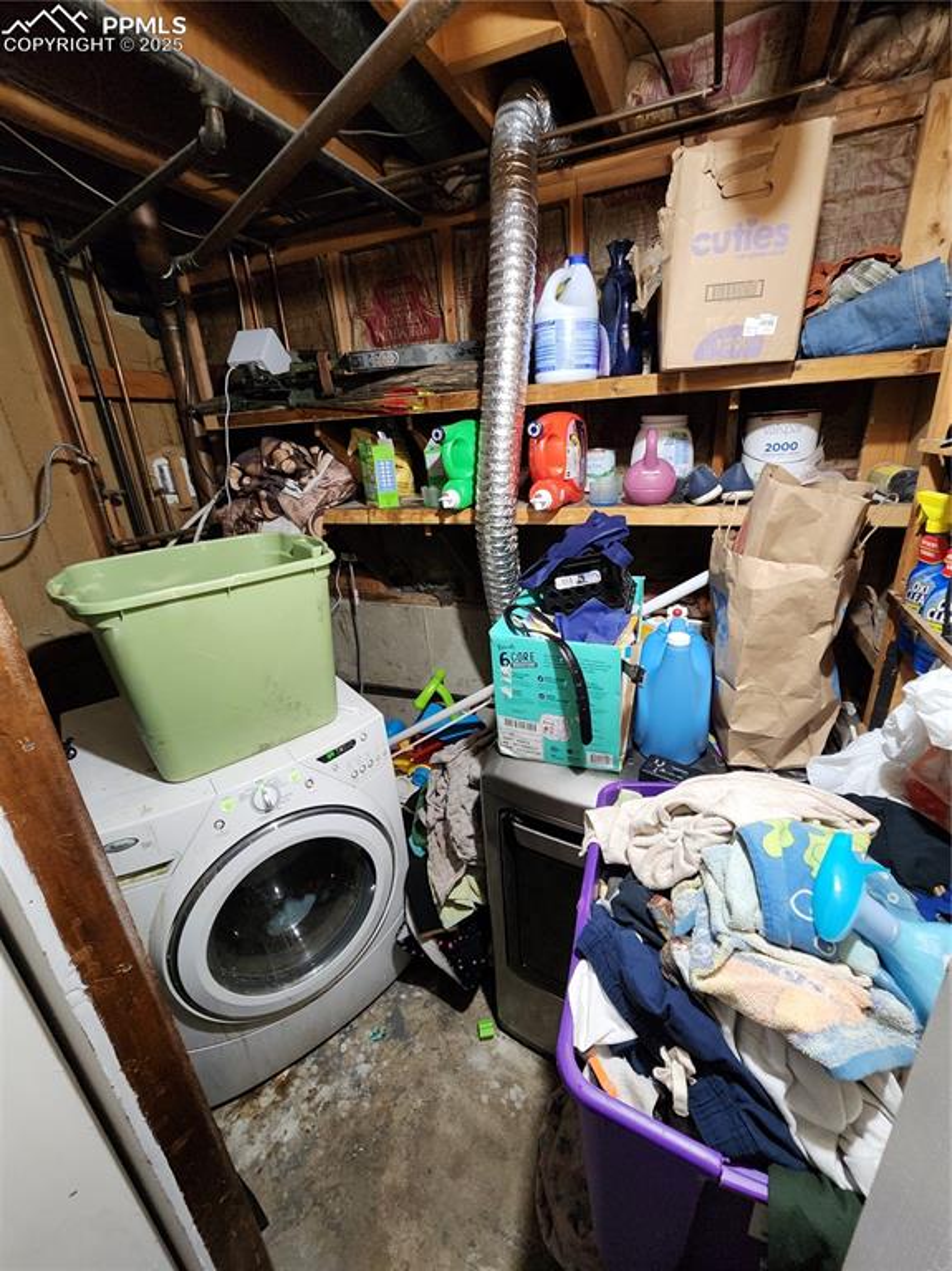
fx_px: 477
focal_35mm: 13
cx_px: 476
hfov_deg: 89.9
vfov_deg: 106.2
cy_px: 636
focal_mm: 2.2
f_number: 2.2
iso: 640
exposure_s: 1/24
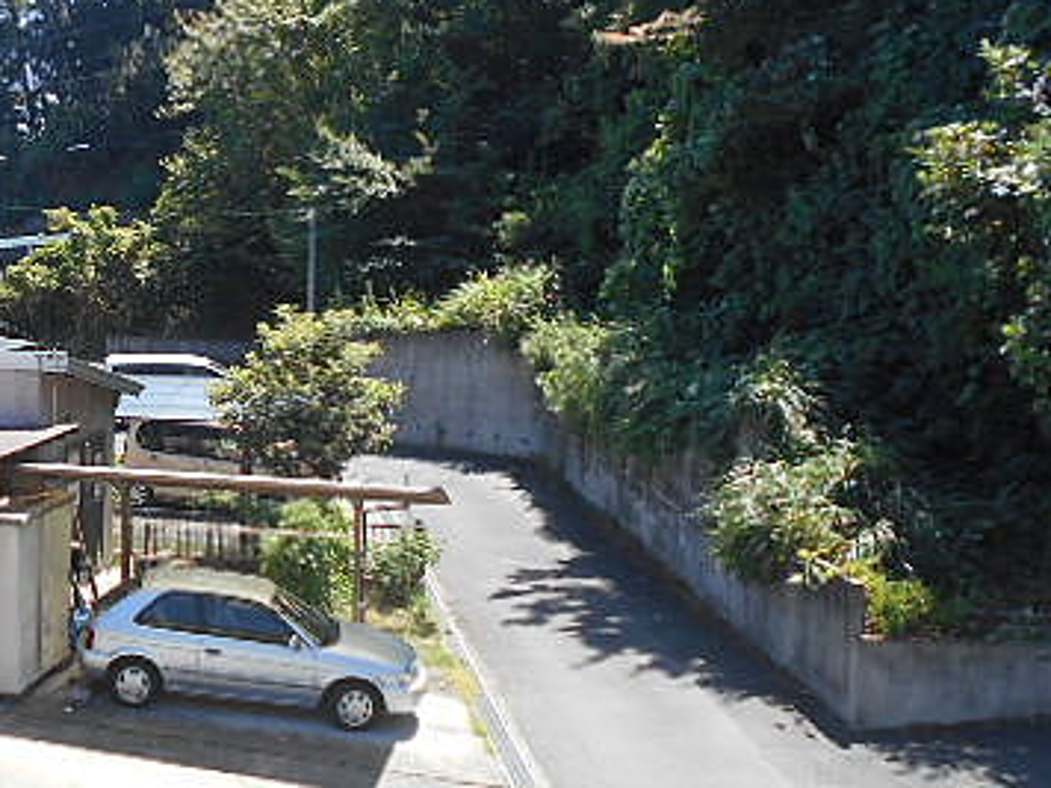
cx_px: 109
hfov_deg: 33.7
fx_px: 1640
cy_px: 316
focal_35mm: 54
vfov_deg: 27.0
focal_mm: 5.1
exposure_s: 1/320
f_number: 3.4
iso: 80
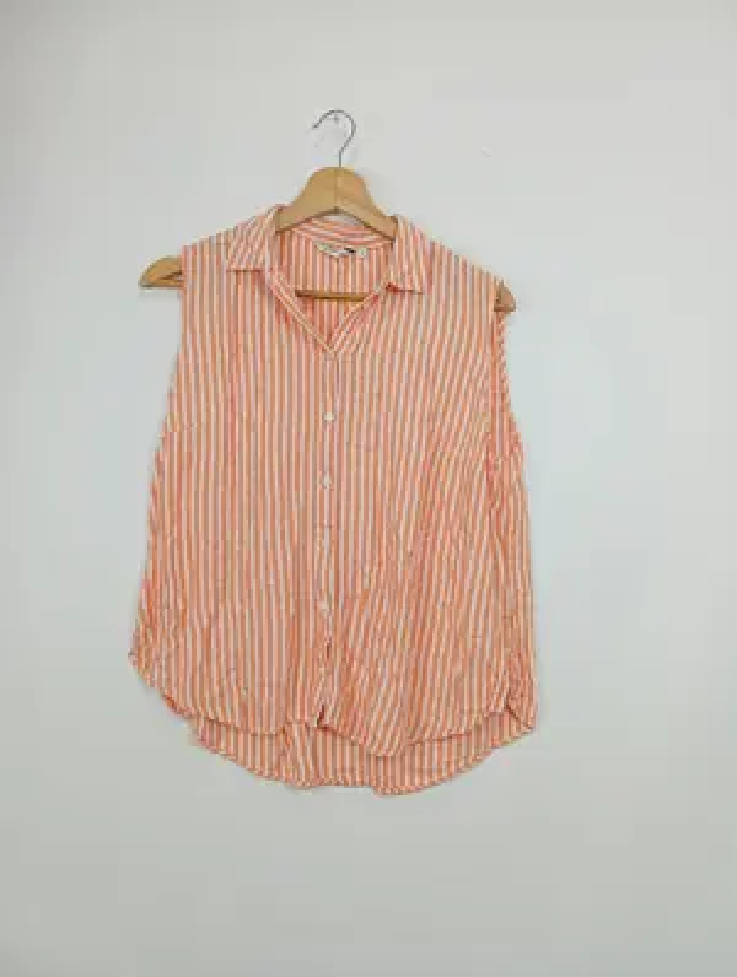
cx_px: 368
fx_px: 792
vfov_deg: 63.4
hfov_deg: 49.9
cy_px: 488
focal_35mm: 28
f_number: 1.8
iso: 60
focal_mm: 4.22
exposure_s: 1/100
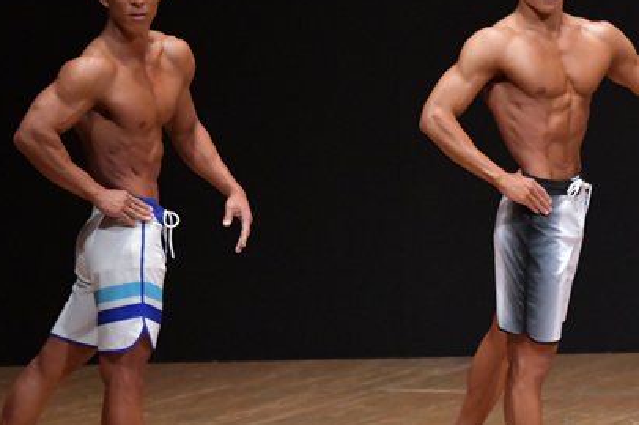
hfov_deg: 4.2
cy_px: 235
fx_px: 8637
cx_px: 317
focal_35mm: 487
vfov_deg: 2.8
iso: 6400
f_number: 5.6
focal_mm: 170
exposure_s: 1/400
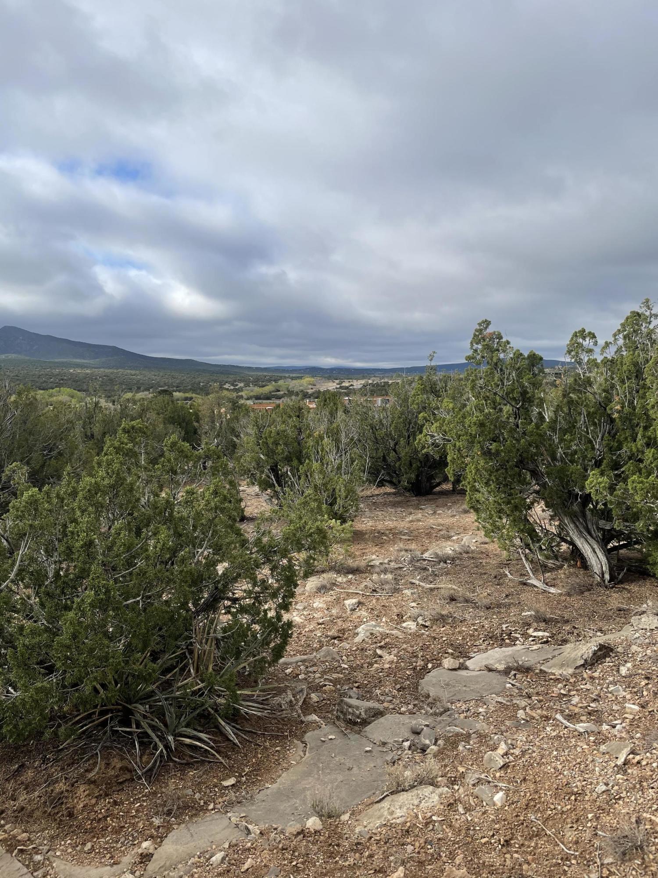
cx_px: 329
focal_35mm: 26
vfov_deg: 67.3
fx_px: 659
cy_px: 439
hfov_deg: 53.1
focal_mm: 4.2
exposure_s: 1/3300
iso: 32
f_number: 1.6
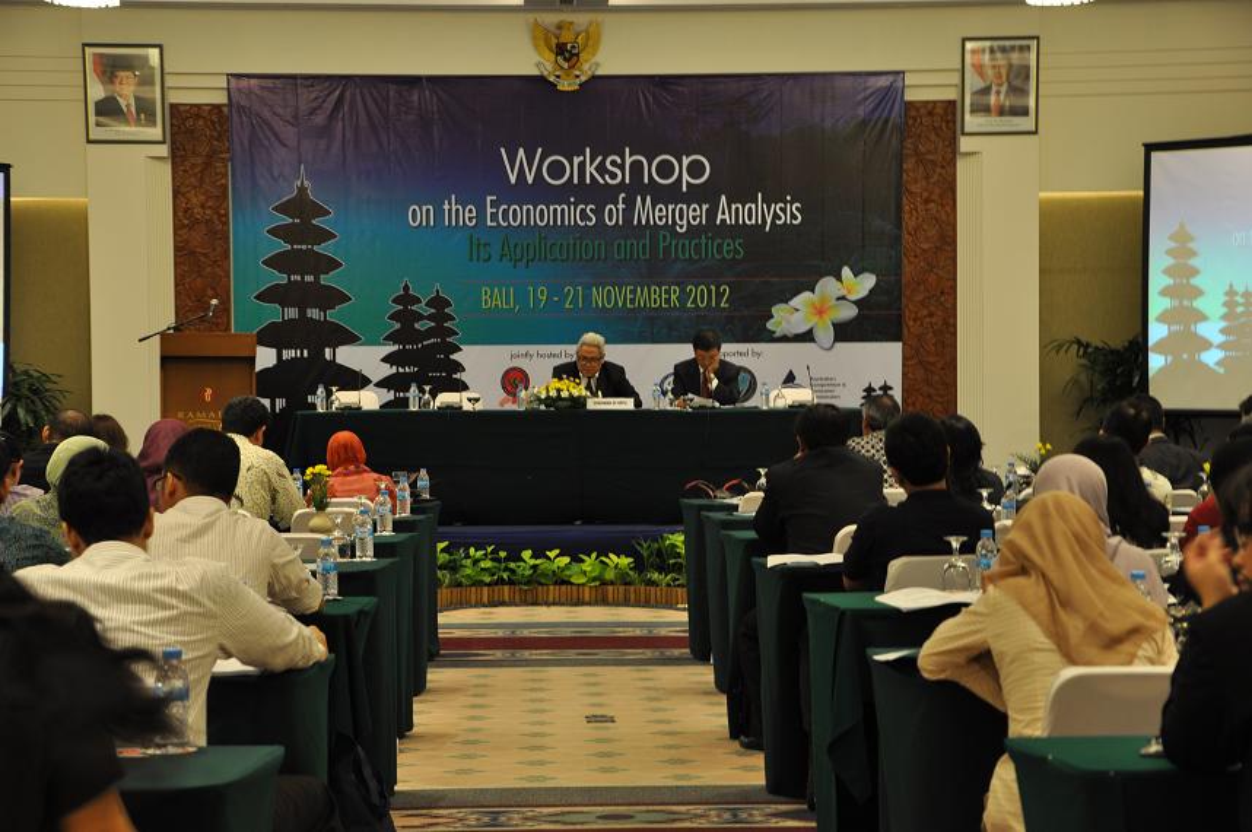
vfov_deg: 17.5
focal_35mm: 78
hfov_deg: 26.0
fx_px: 2710
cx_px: 626
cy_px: 416
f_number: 5
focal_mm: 52
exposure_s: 1/10
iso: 320
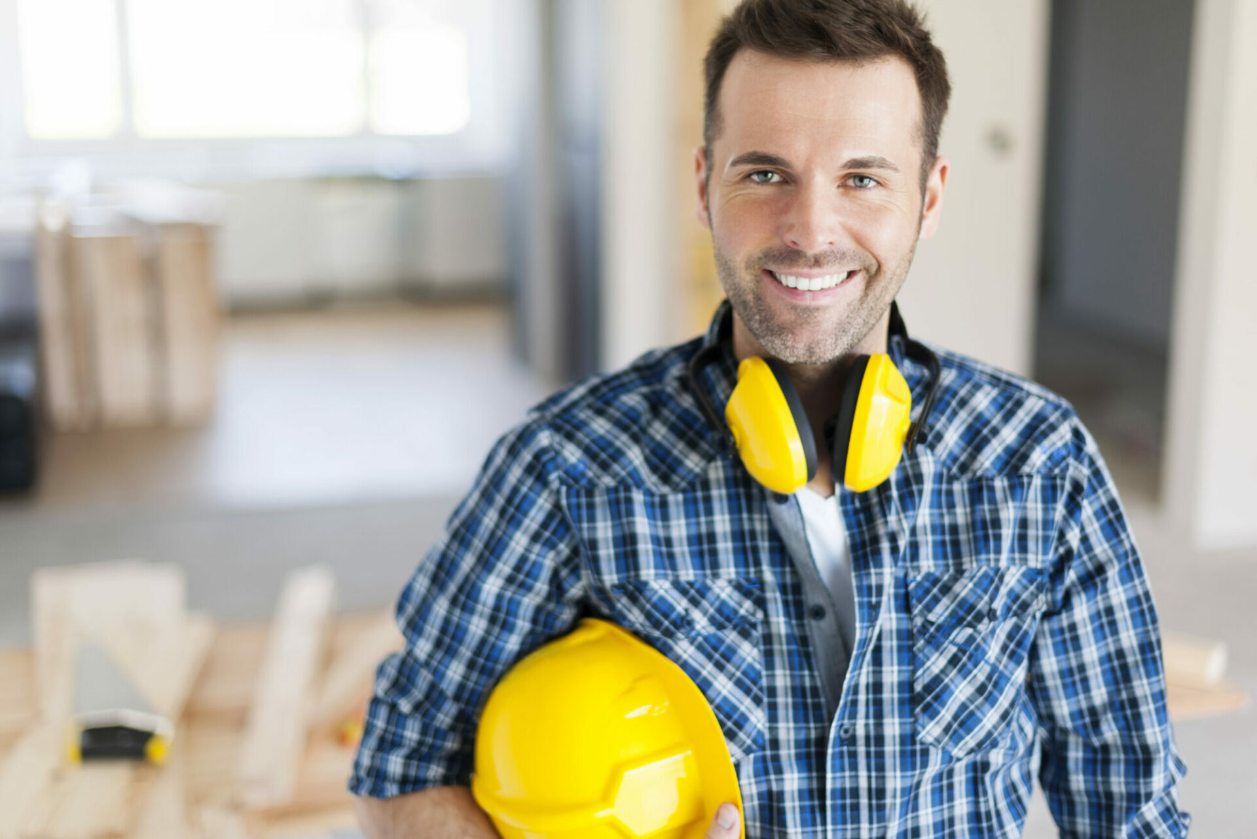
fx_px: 1746
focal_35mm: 50
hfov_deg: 39.6
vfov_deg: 27.0
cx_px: 628
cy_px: 420
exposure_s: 1/80
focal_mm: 50
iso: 100
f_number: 1.8
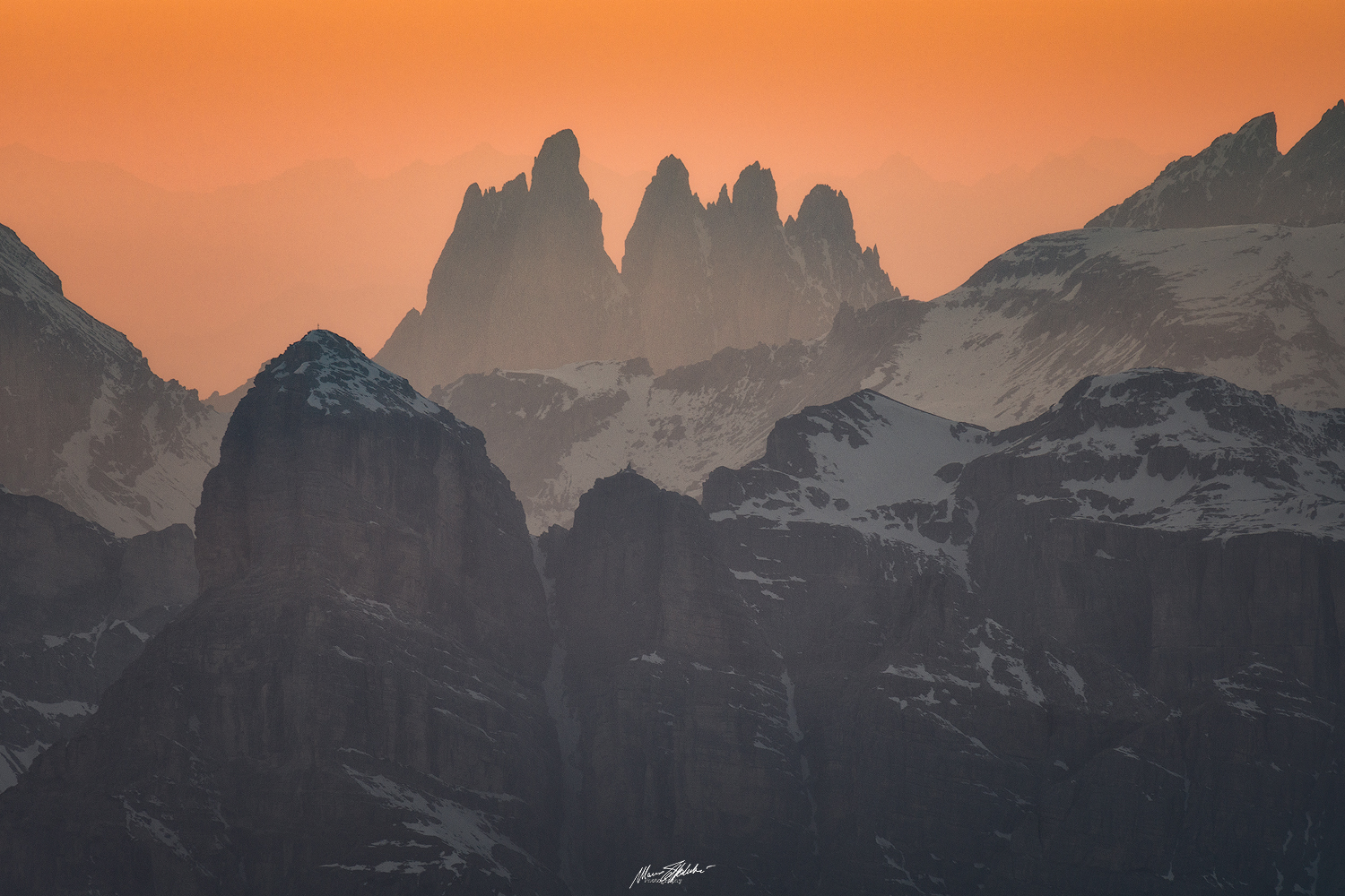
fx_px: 16811
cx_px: 672
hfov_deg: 4.6
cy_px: 448
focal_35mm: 450
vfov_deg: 3.1
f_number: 10
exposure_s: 1/80
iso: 100
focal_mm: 300
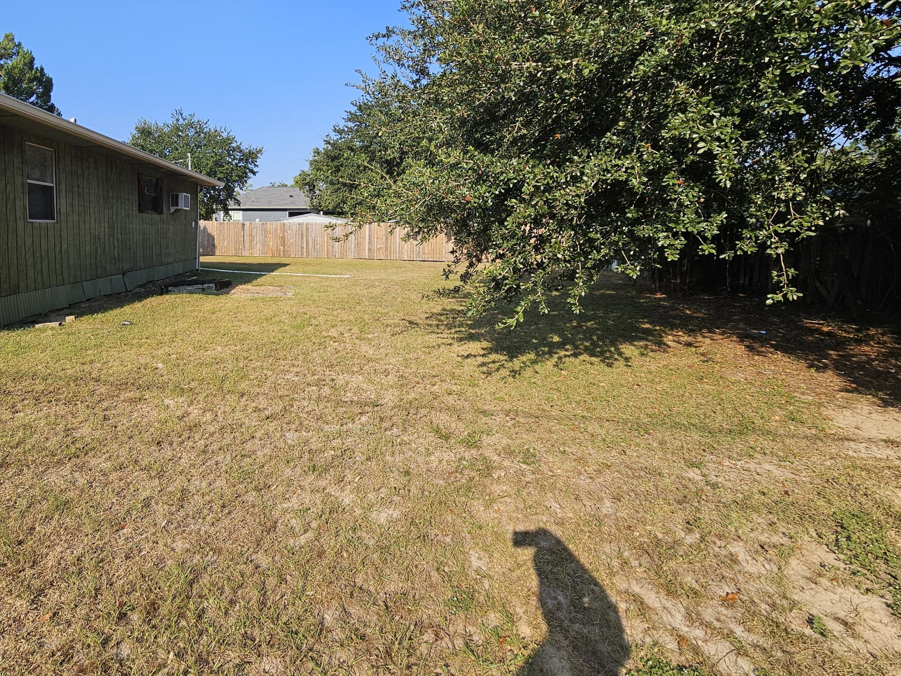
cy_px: 274
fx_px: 468
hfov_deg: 84.8
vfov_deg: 70.9
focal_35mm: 18
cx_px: 301
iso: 50
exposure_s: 1/1422
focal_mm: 2.2
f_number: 2.2
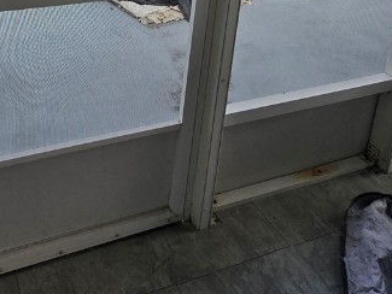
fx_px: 464
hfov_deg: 44.0
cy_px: -92
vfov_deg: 28.6
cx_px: 89
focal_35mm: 41
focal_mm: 2.2
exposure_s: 1/545
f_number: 2.2
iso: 50
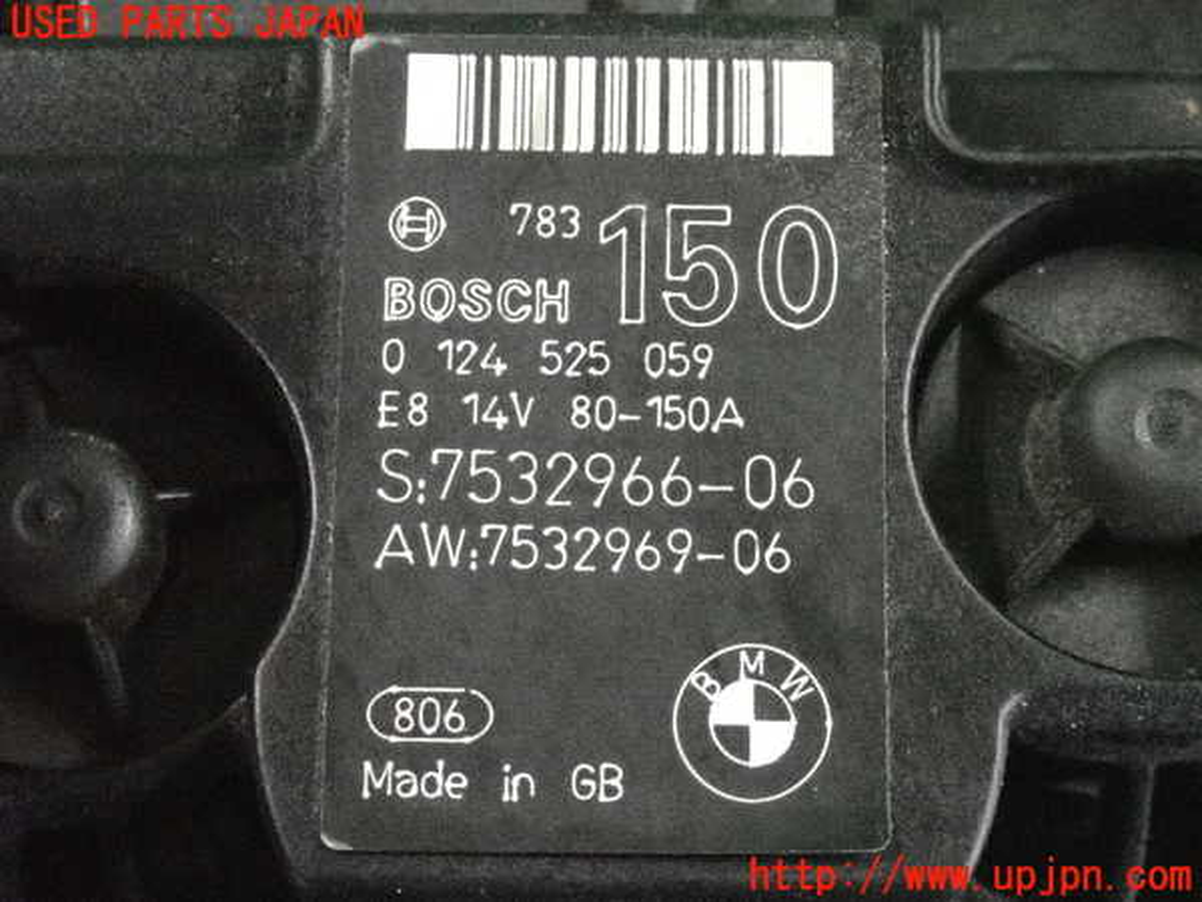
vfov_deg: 19.1
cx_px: 601
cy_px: 451
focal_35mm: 77
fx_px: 2674
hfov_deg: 25.3
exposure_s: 1/125
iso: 10000
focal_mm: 13.65
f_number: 4.1
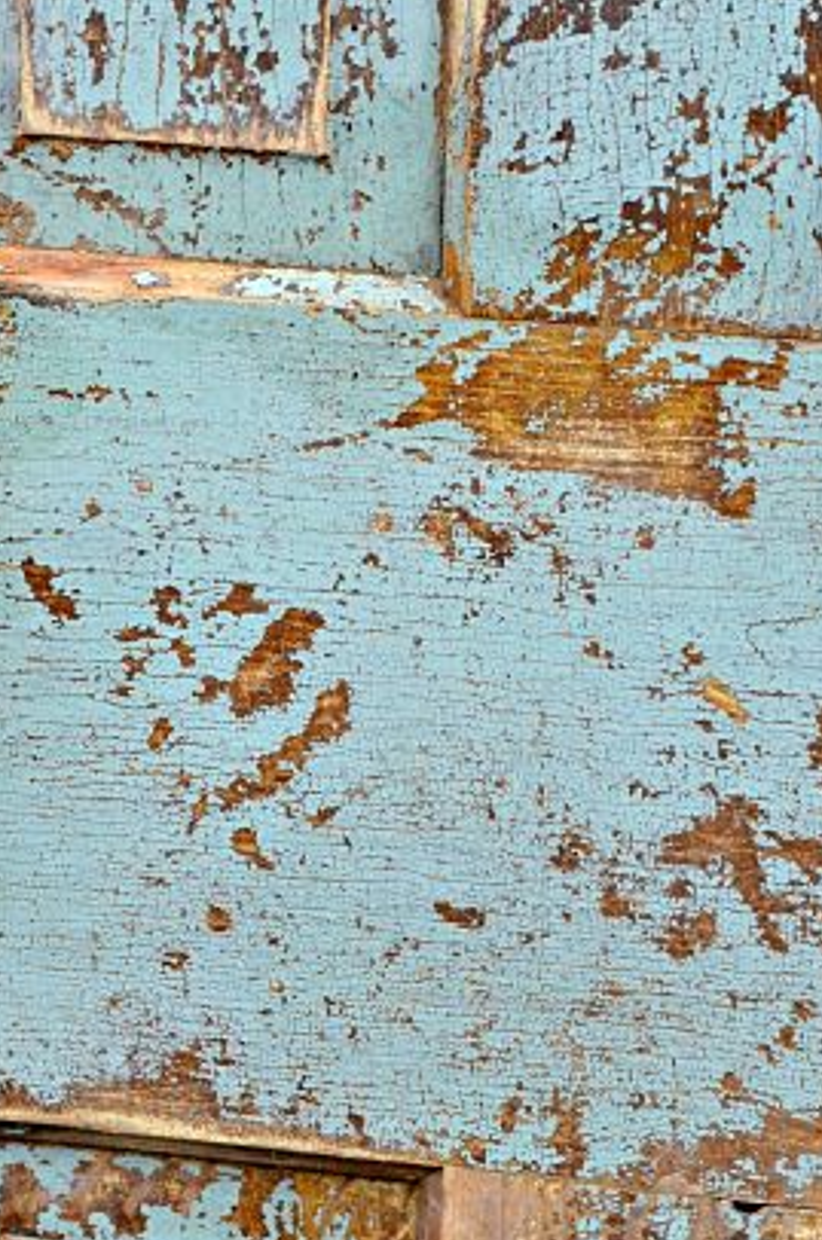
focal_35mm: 173
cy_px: 560
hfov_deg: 7.9
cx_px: 251
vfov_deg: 11.9
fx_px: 5950
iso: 200
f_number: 7.1
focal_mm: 62
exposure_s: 1/200
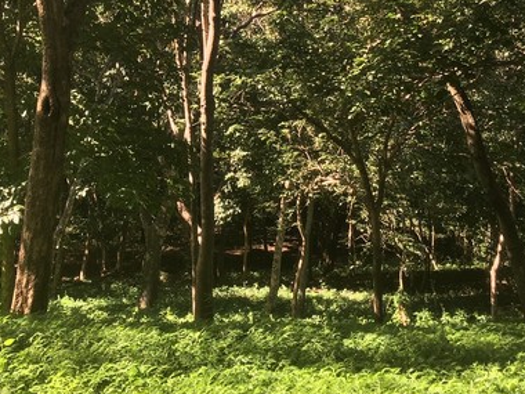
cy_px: 11
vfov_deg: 23.2
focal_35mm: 61
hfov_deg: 31.4
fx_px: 925
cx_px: 167
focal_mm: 4.15
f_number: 2.2
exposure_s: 1/158
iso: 25
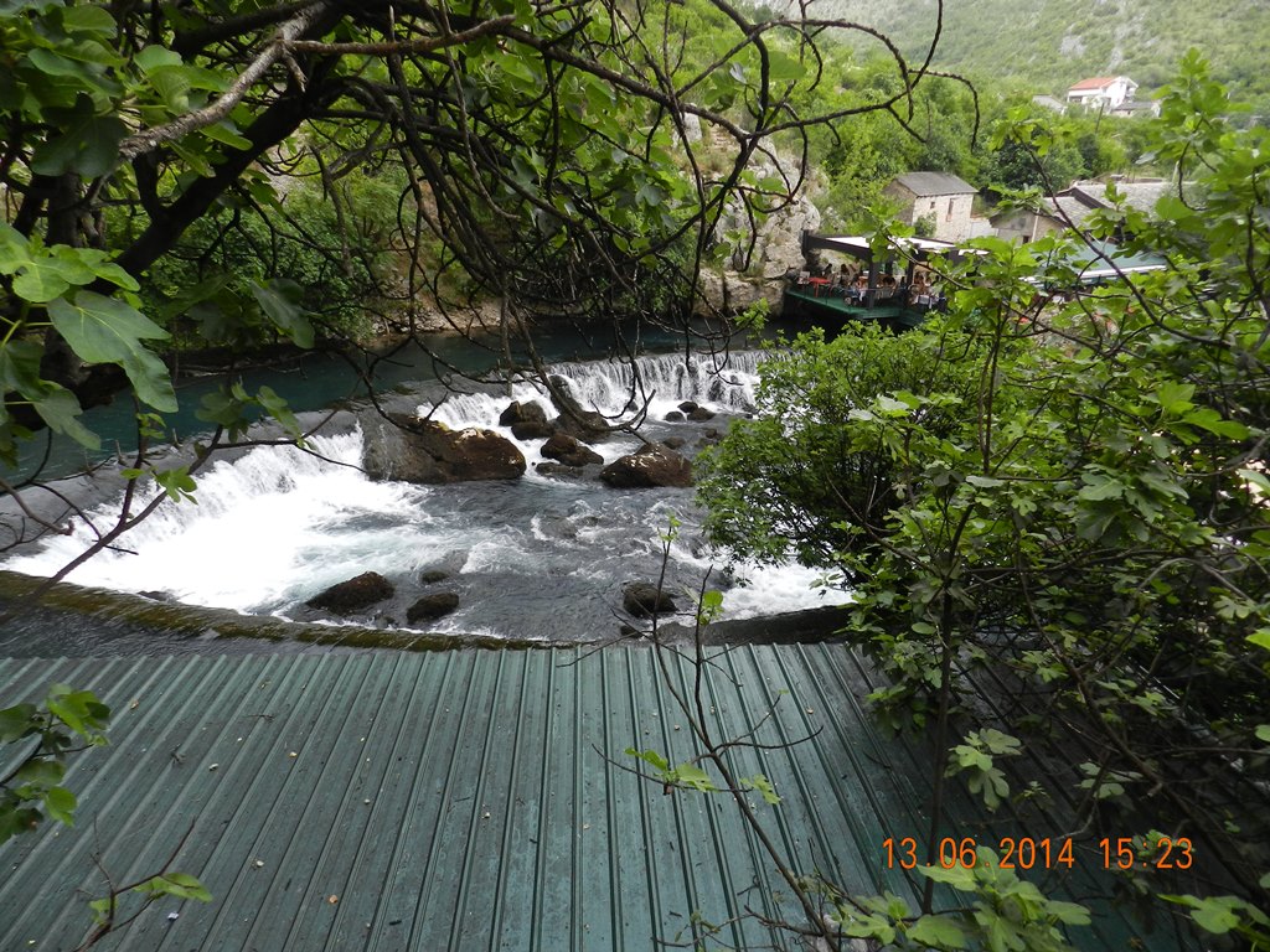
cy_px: 476
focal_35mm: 23
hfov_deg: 73.9
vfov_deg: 58.9
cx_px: 635
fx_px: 844
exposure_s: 1/100
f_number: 3.4
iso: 160
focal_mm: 4
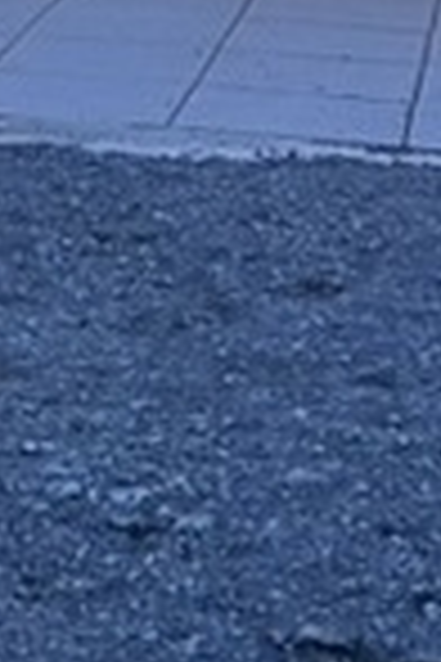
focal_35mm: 166
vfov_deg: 11.8
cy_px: -376
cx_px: -144
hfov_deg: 8.2
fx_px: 3050
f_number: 1.5
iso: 500
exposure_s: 1/48
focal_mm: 5.7
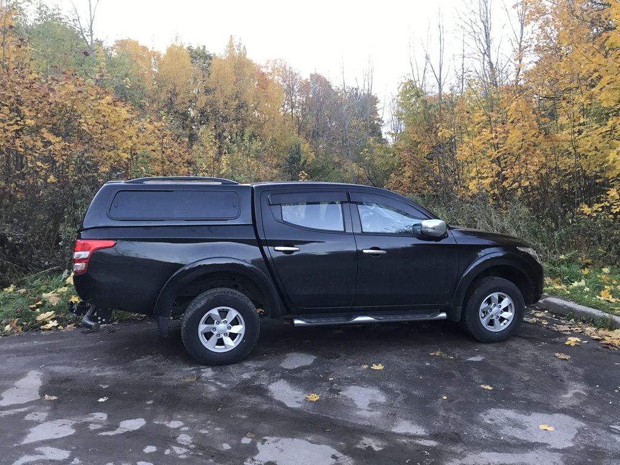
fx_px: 502
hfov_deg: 63.4
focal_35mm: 28
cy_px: 232
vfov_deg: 49.7
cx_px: 310
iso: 25
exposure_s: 1/33
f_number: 1.8
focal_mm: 3.99
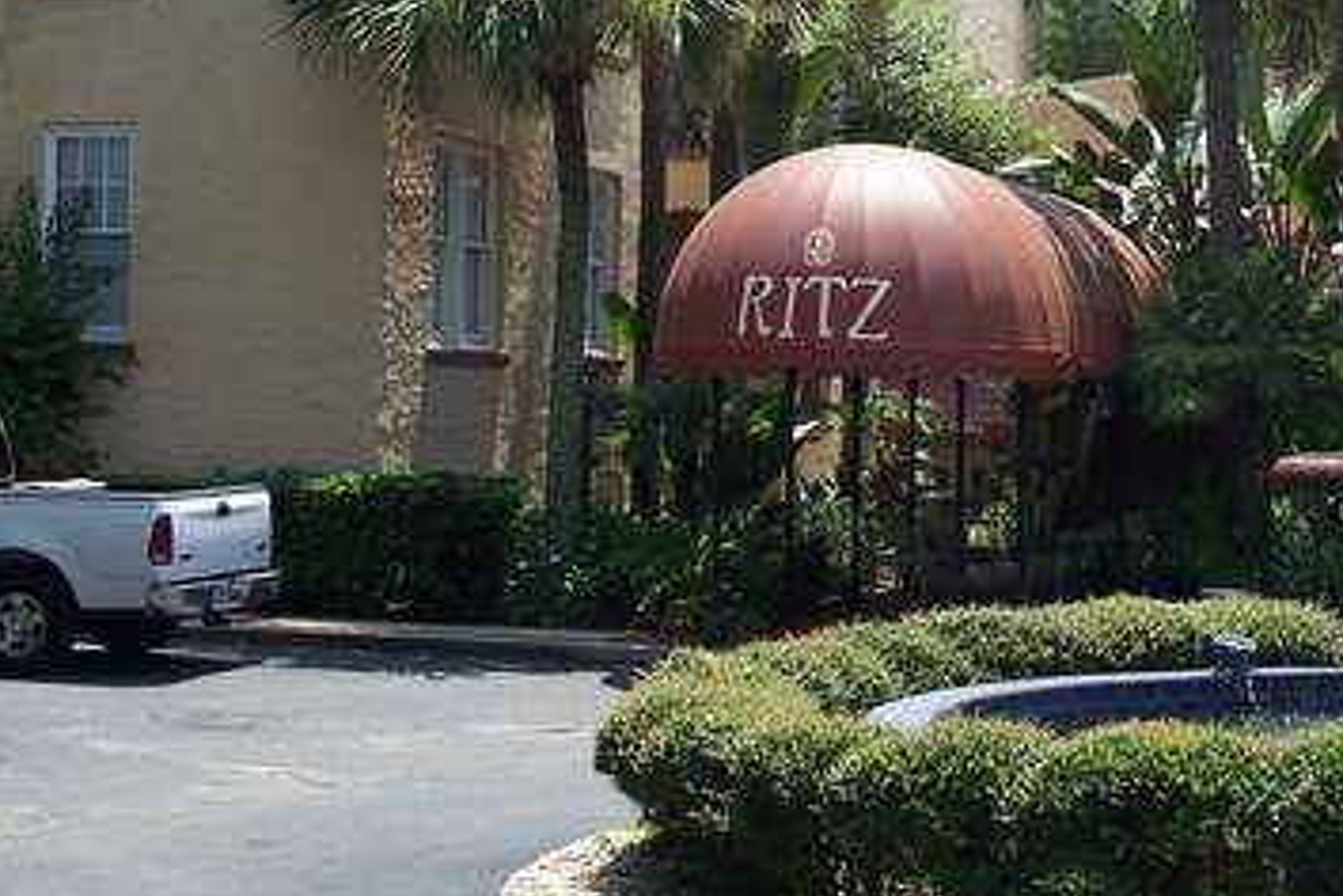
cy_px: 125
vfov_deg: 15.6
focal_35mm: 87
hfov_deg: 23.1
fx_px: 3245
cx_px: 1051
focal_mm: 7.8
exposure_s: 1/640
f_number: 2.8
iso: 64
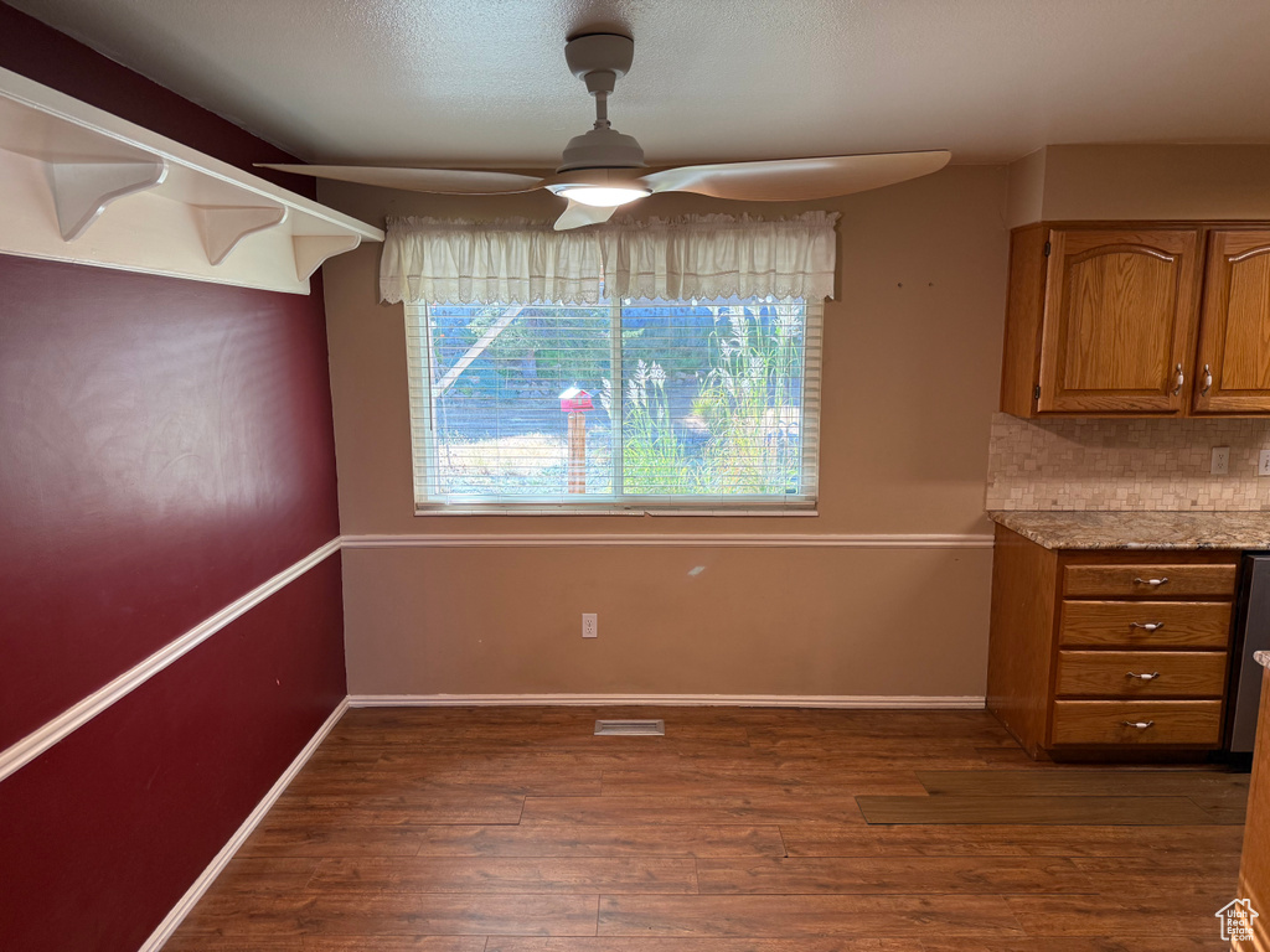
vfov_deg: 56.8
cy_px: 476
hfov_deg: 71.6
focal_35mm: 24
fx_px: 881
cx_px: 635
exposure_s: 1/120
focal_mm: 6.76
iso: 160
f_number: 1.78
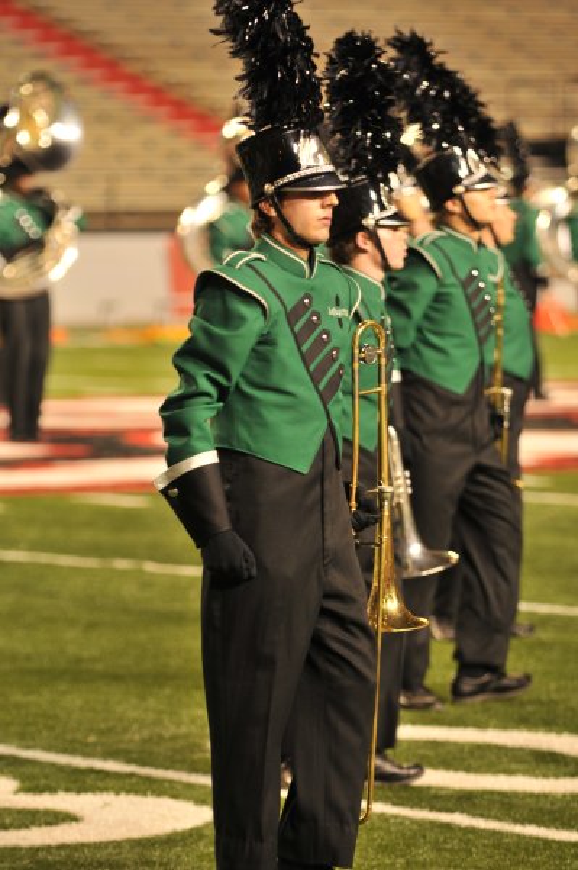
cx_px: 289
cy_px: 435
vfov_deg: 9.8
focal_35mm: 210
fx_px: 5066
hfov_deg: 6.5
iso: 320
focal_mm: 140
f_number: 2.8
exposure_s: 1/60
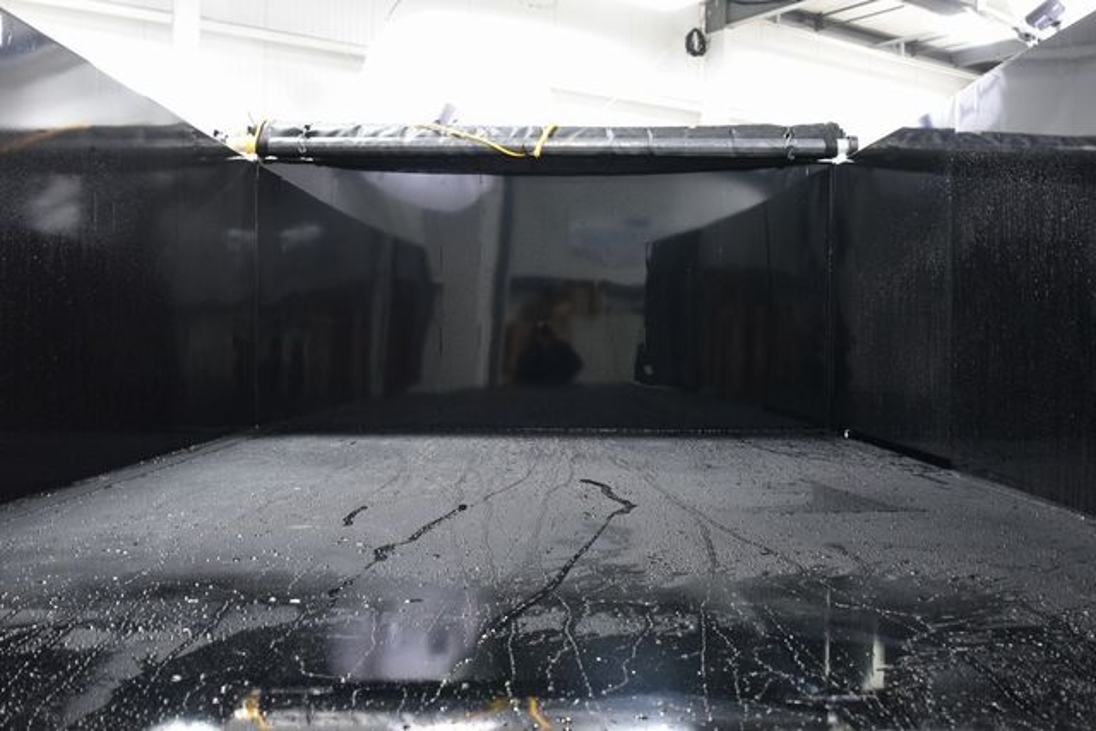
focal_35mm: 36
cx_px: 548
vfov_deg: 36.9
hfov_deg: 53.1
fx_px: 1096
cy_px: 366
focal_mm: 24
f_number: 6.3
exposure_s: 1/15
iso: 1600
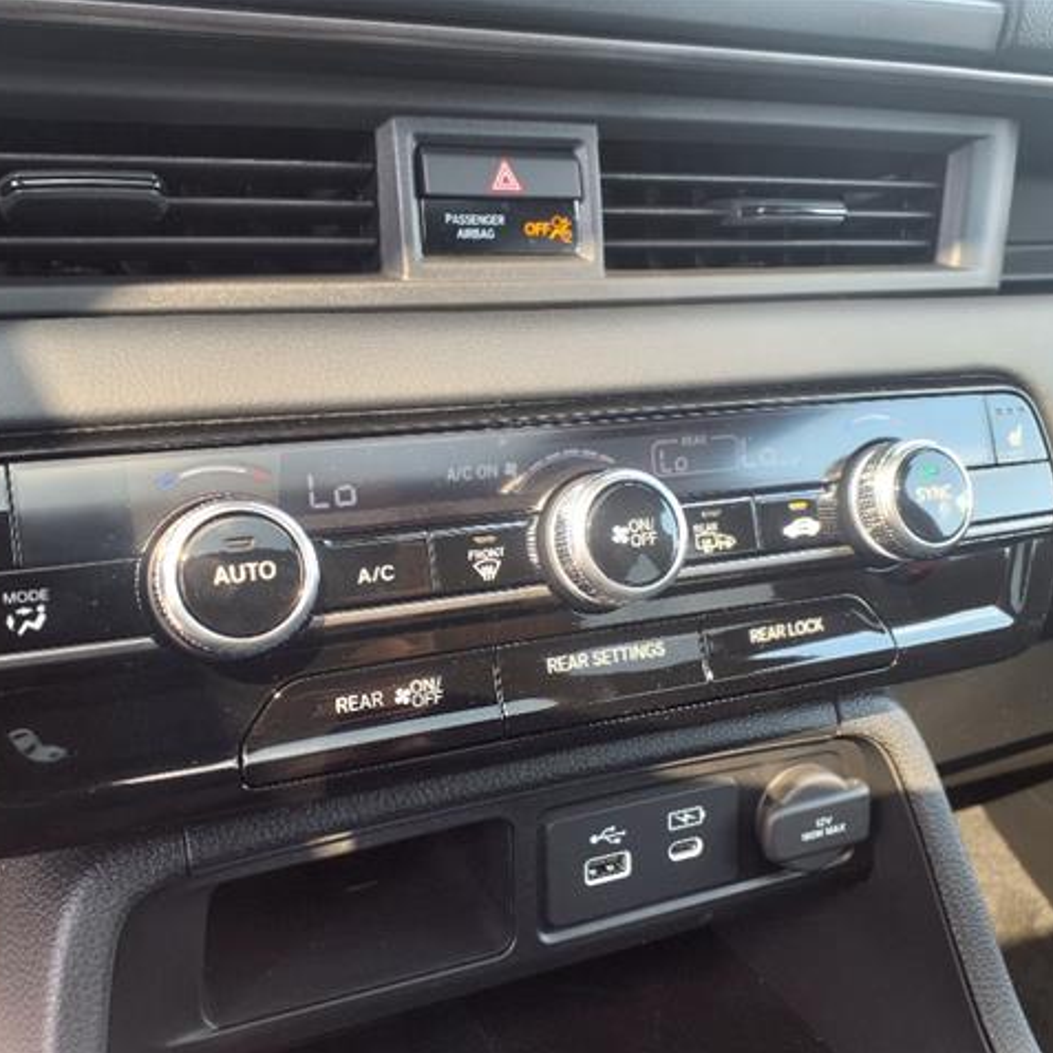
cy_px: 525
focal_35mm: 32
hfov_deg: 51.1
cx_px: 501
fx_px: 1101
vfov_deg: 51.1
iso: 40
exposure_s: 1/60.2
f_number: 1.9
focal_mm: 3.58
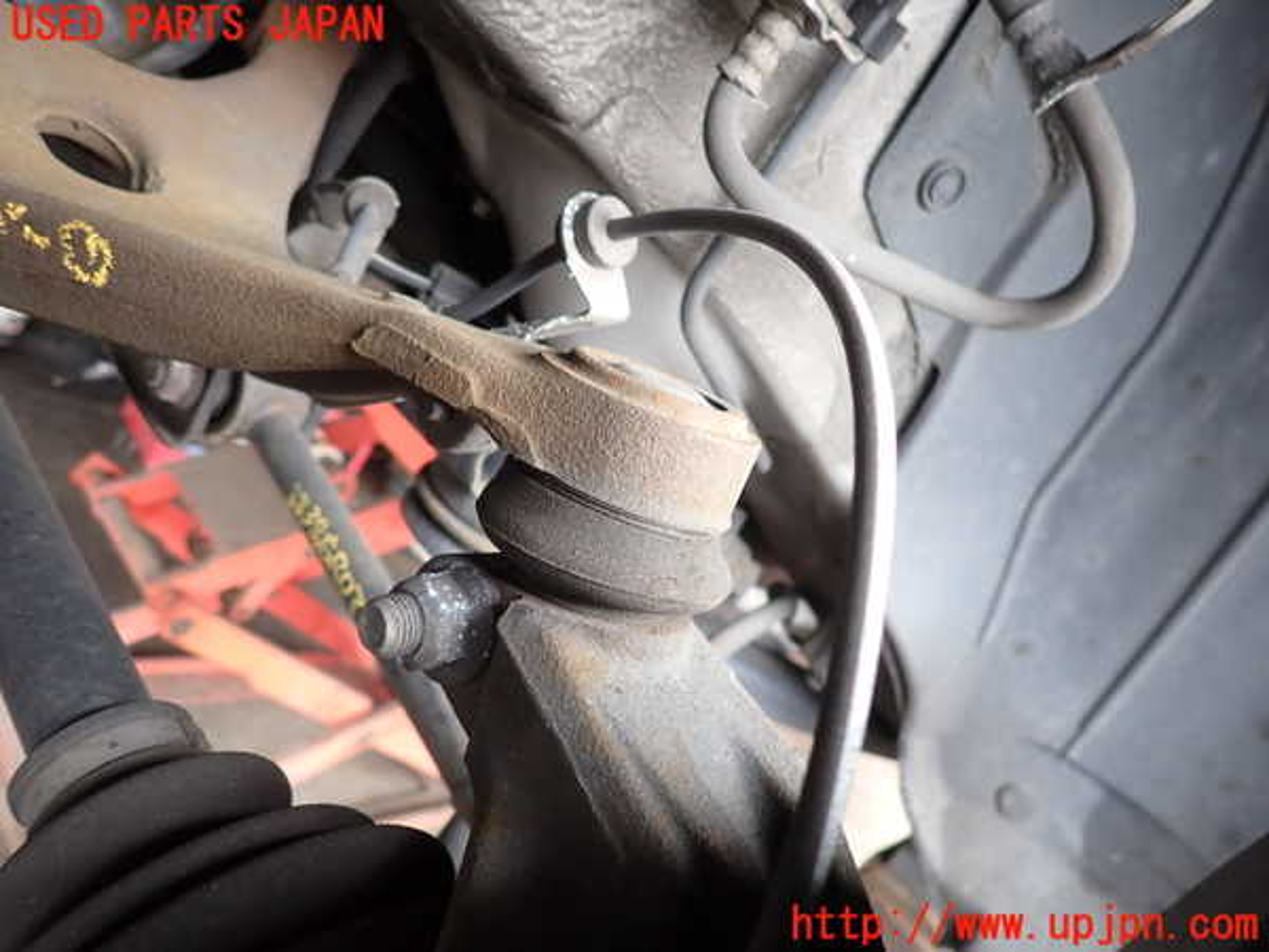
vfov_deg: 54.9
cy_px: 476
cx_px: 634
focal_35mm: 25
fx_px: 916
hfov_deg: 69.4
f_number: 2
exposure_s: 1/60
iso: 125
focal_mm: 4.5
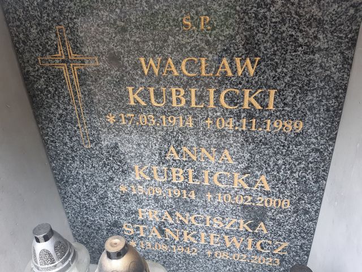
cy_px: 136
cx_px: 181
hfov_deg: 67.3
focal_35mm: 26
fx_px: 272
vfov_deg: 53.1
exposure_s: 1/120
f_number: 1.7
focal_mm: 3.92
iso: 50
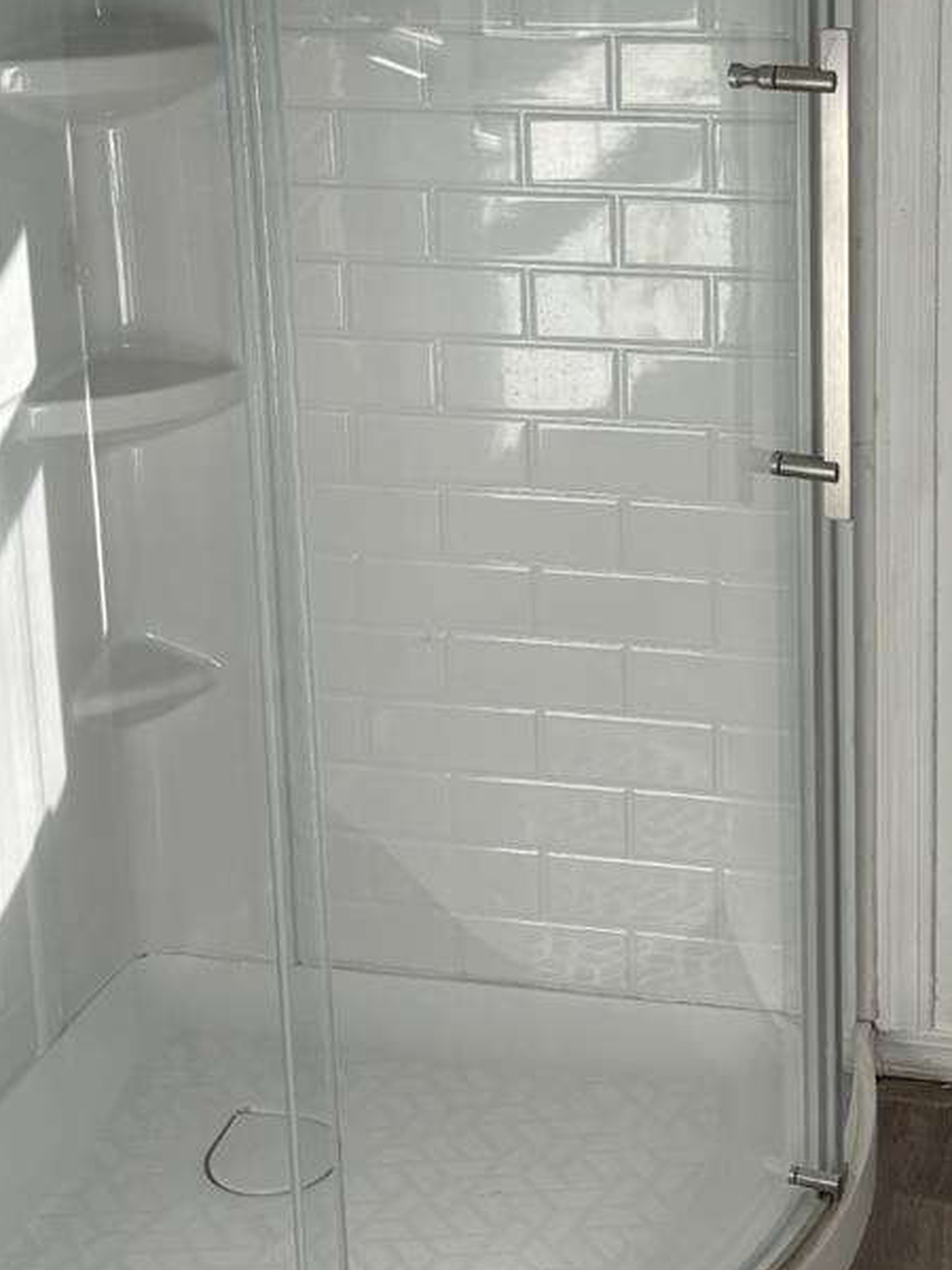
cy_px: 240
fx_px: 2383
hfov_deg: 22.3
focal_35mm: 65
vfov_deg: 29.1
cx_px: 744
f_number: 1.6
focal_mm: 5.96
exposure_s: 1/591
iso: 50
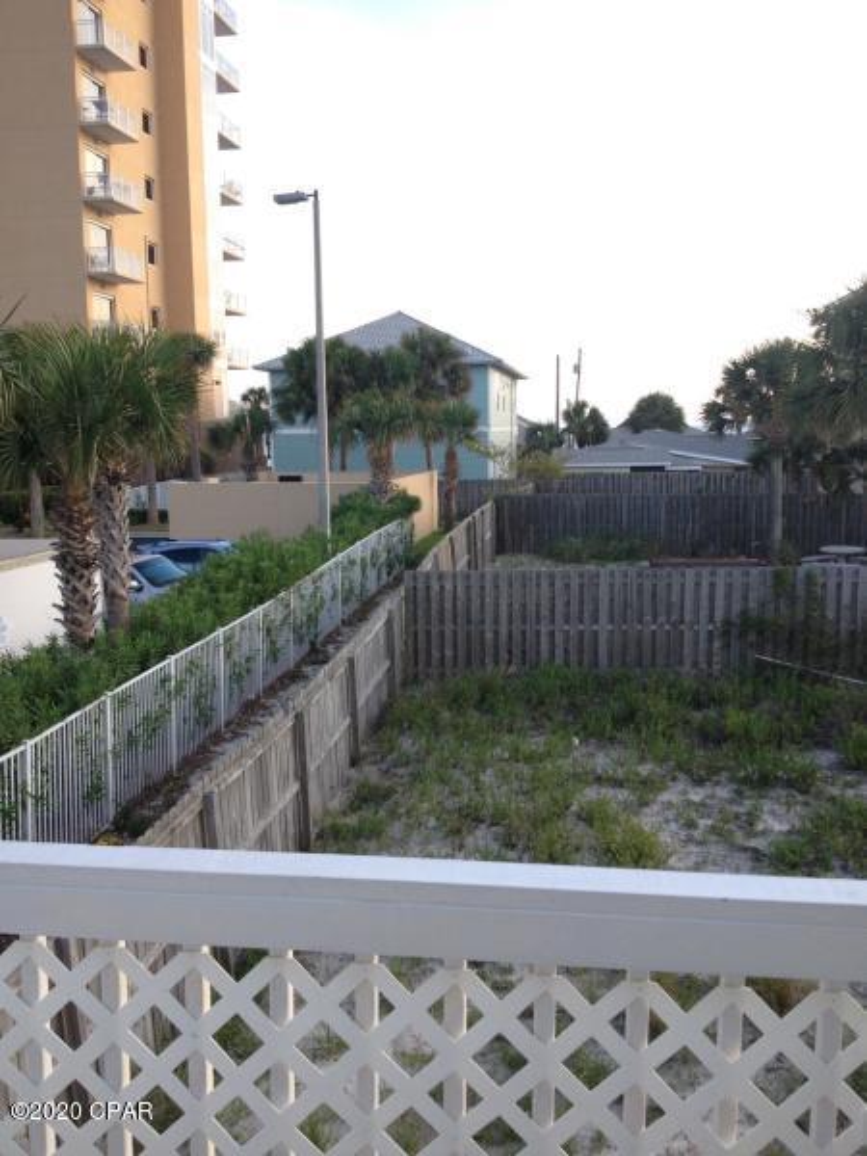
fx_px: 1169
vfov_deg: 52.6
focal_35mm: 35
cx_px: 434
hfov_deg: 40.7
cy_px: 578
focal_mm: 4.28
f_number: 2.4
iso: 50
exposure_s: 1/60
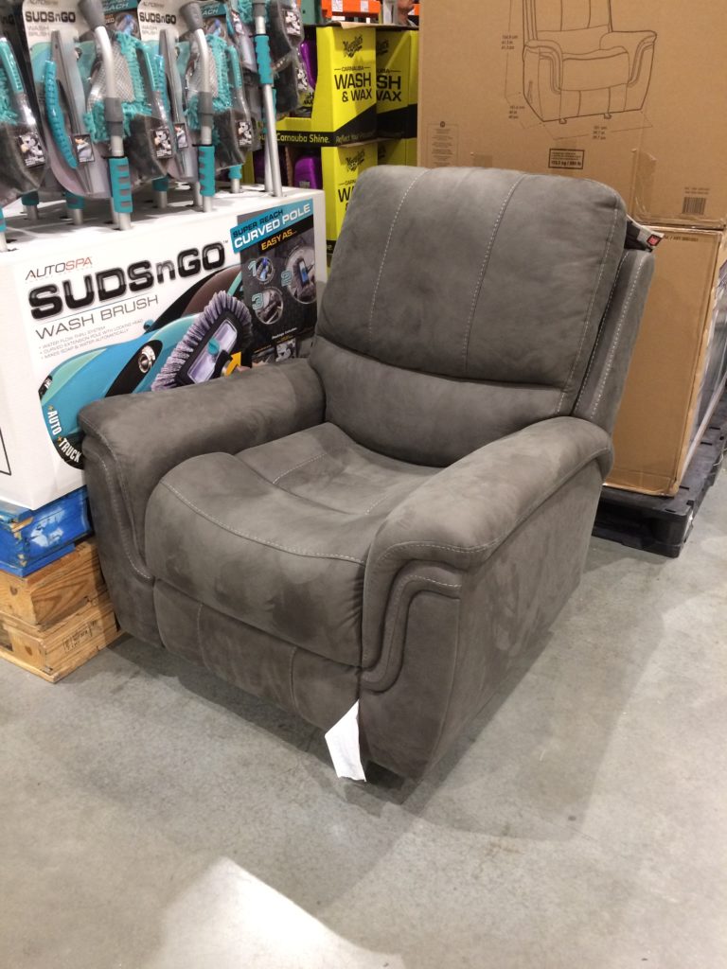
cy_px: 484
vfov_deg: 61.7
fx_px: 812
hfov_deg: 48.2
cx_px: 364
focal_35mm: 29
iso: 160
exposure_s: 1/30
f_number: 2.2
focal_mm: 4.15
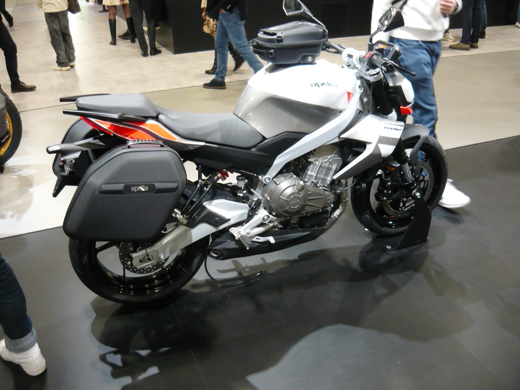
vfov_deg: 42.9
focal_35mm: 33
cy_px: 195
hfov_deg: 55.4
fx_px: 496
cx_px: 260
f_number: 2.8
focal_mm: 5.5
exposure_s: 1/60
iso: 400
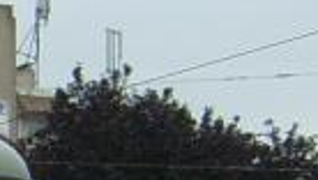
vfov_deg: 4.3
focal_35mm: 282
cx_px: -353
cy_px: 316
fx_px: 2381
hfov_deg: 7.3
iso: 50
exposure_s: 1/148
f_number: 5.8
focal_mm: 5.95
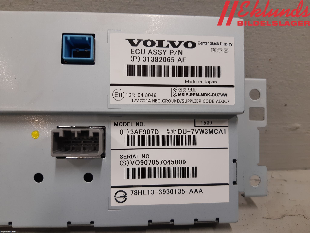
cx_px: 155
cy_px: 116
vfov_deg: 53.1
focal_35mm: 26
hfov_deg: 67.3
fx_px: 233
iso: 100
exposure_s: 1/50
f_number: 1.7
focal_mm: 3.93
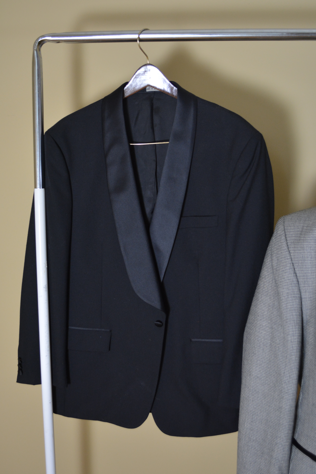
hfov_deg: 40.0
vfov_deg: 57.2
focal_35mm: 33
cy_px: 237
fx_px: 434
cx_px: 158
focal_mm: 22
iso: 800
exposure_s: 1/60
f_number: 3.8
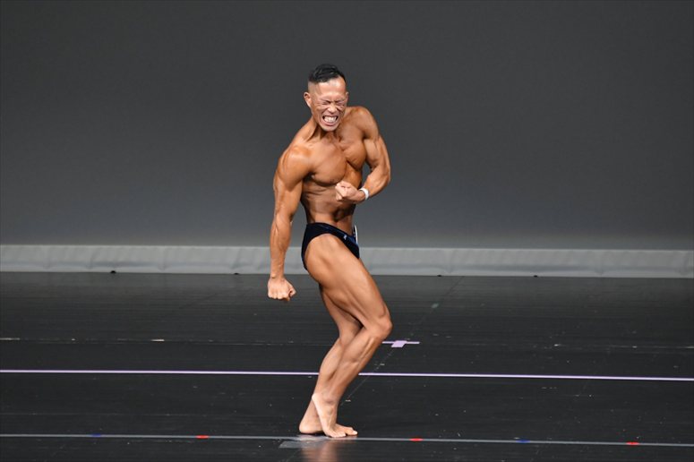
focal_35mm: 375
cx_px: 347
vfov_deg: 3.7
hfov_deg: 5.5
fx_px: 7226
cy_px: 231
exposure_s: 1/400
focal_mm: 250
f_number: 5.6
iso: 4000
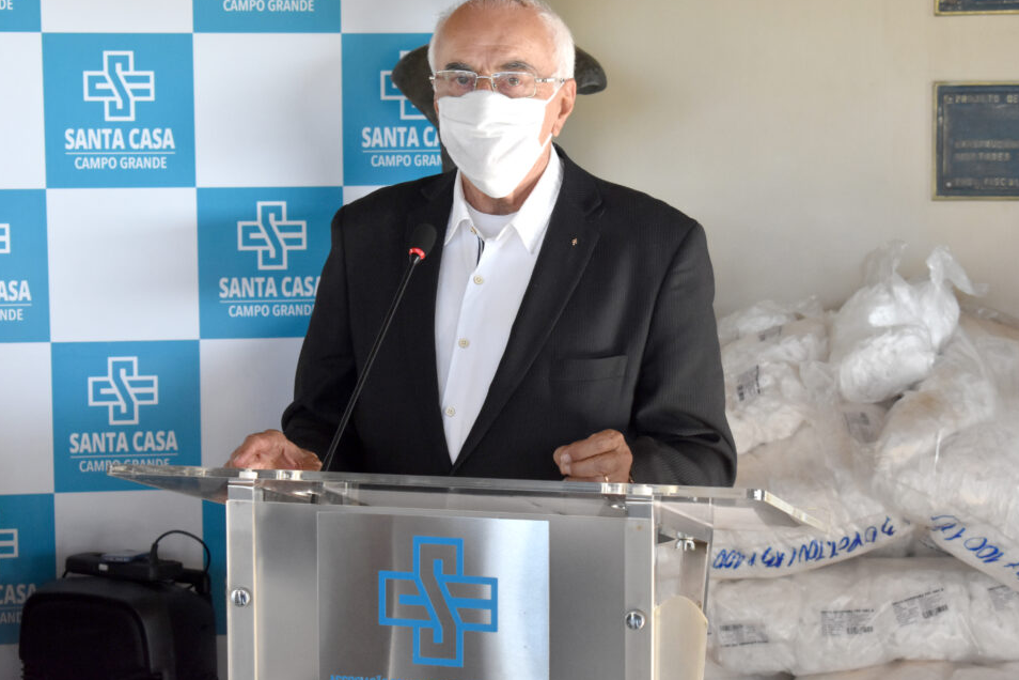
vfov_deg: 15.4
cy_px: 323
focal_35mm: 89
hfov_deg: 23.0
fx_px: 2506
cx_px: 543
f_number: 7.1
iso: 1600
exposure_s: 1/200
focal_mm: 55
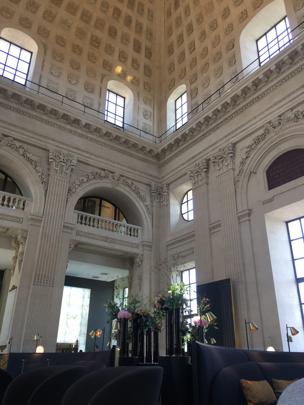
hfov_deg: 48.2
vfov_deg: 61.7
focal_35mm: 29
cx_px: 152
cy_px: 202
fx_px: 340
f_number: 2.2
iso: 40
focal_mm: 4.15
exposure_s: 1/100
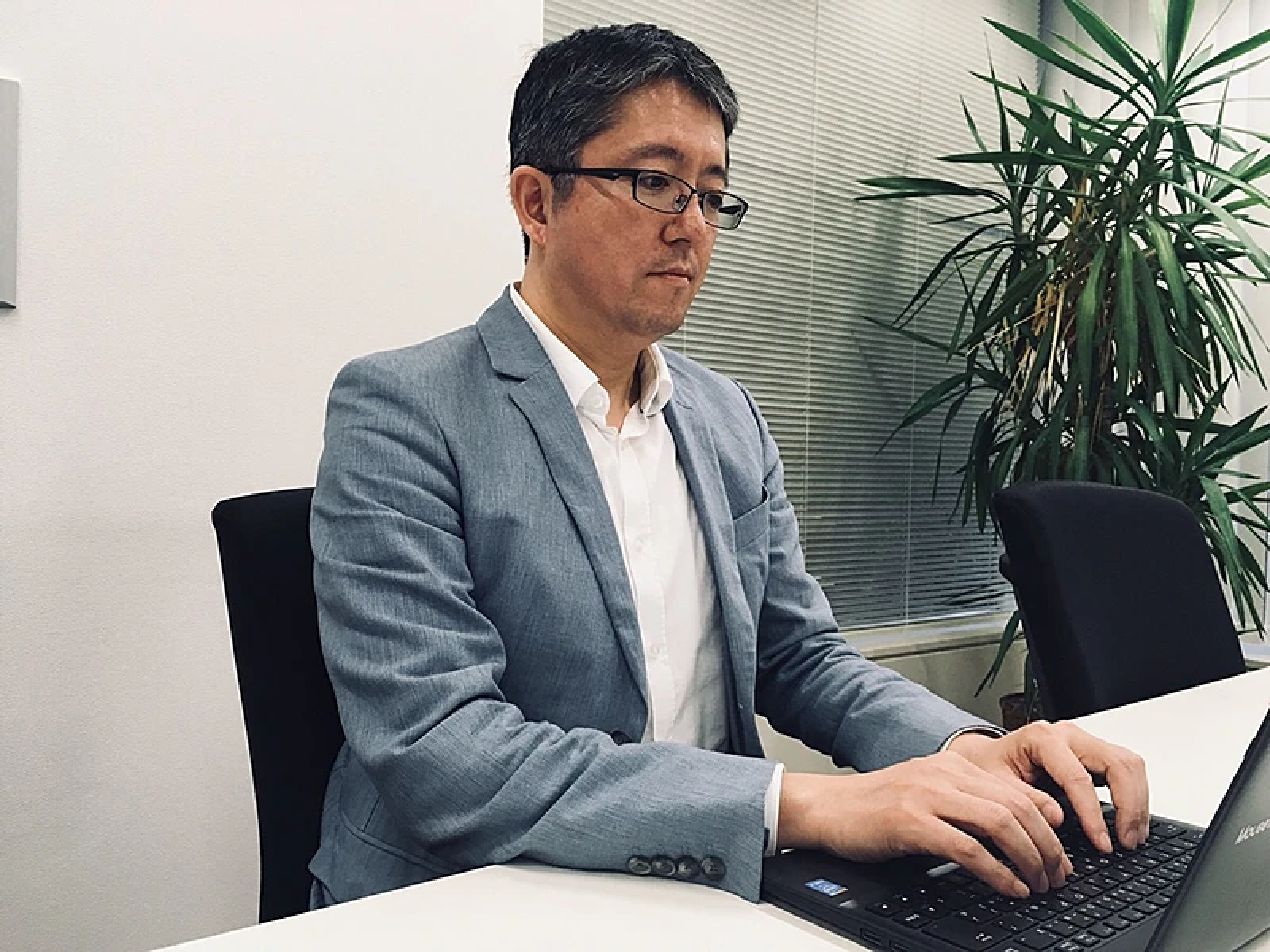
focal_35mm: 29
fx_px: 1064
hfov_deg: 61.7
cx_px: 635
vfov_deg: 48.2
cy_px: 476
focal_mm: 4.15
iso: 40
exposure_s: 1/30
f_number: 2.2
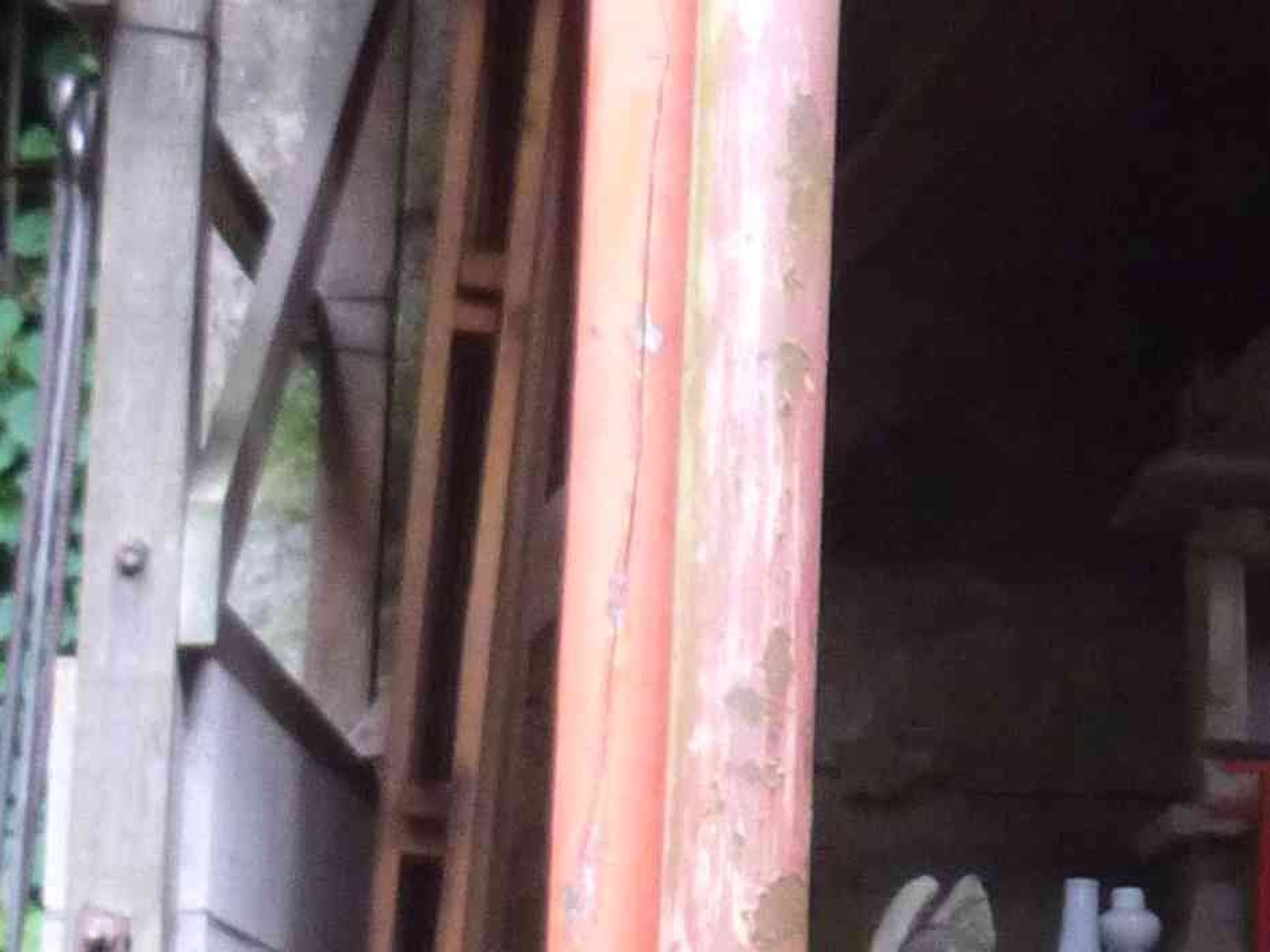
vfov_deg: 12.9
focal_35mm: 115
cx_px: 1366
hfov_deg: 16.6
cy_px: 416
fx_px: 4219
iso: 400
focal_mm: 4.5
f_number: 3.1
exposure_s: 1/10
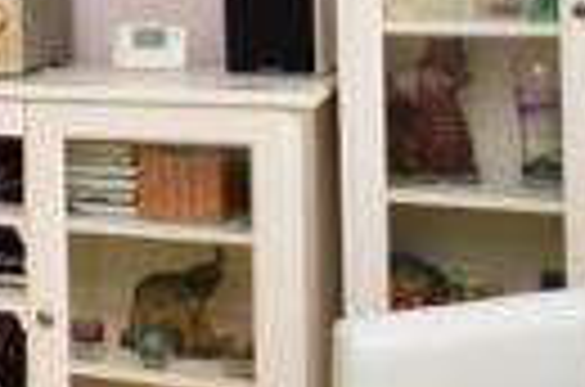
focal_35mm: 91
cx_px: -432
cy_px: -61
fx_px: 1475
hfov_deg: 18.3
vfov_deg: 14.5
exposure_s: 1/50
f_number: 10
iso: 400
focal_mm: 12
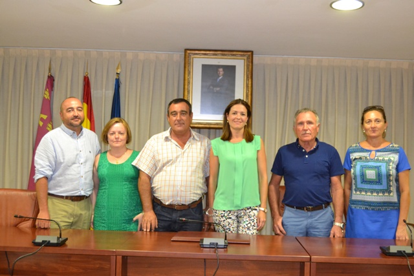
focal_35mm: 42
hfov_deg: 46.4
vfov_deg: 31.9
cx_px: 207
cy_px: 138
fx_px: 483
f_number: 4
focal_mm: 28
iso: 2500
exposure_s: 1/60
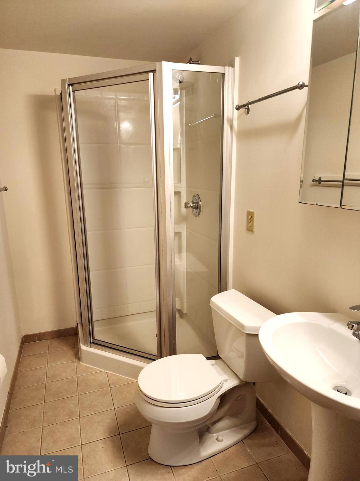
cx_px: 180
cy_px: 240
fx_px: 319
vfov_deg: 73.9
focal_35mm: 23
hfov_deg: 58.9
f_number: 1.8
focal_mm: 6.4
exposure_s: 1/120
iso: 200
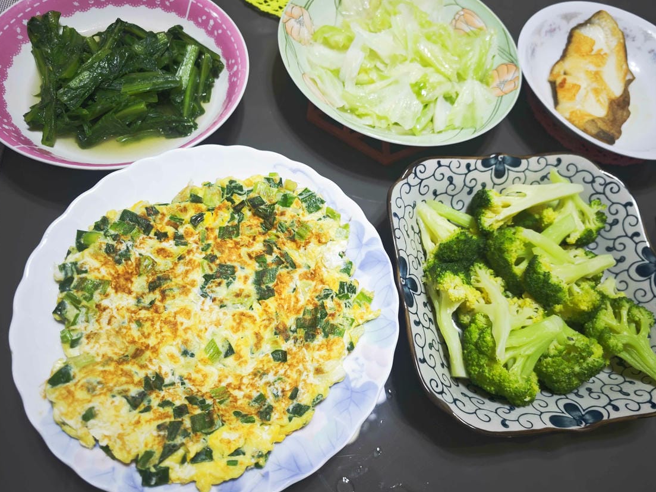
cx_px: 348
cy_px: 229
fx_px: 474
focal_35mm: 25
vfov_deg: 54.8
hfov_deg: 69.3
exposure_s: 1/60
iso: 320
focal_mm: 8.72
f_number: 2
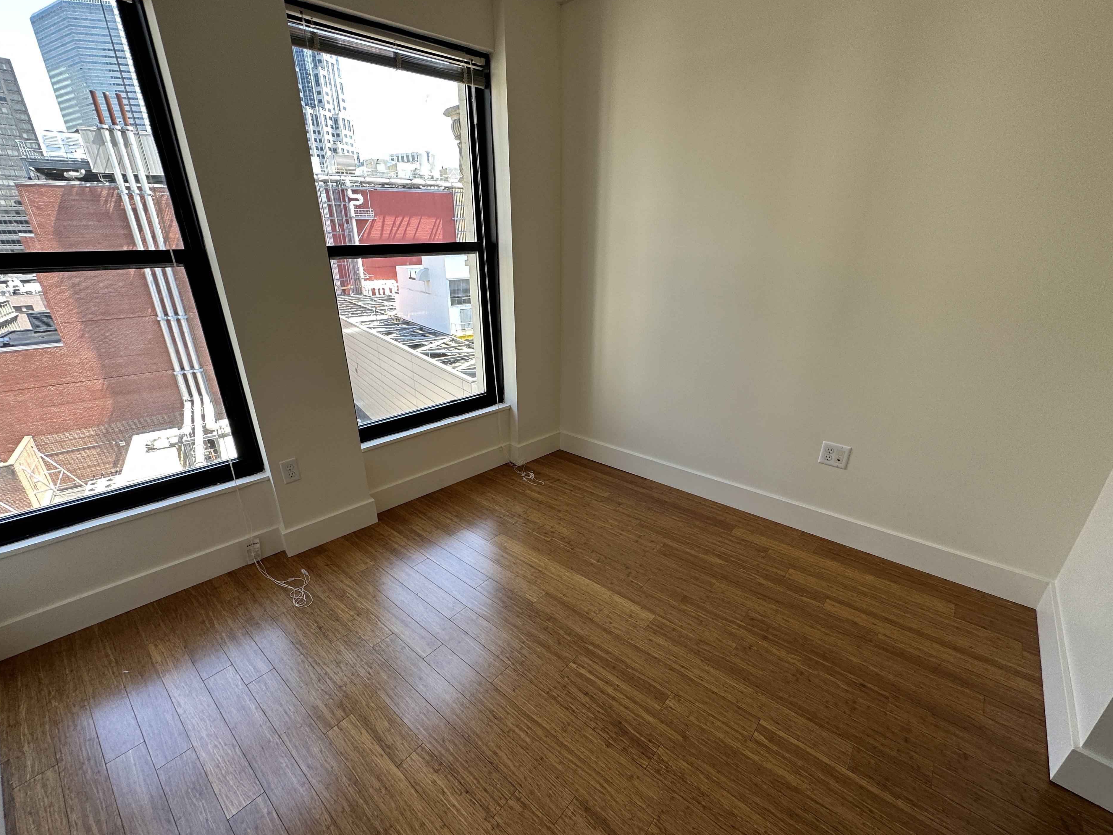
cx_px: 536
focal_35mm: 15
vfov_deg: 81.7
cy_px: 434
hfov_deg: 98.1
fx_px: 482
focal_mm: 2.22
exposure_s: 1/99
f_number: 2.2
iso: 50
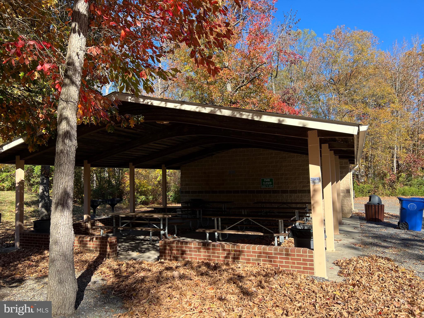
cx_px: 212
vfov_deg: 53.1
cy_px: 159
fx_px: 318
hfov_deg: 67.3
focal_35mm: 26
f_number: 1.5
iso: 50
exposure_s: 1/1468
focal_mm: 5.7
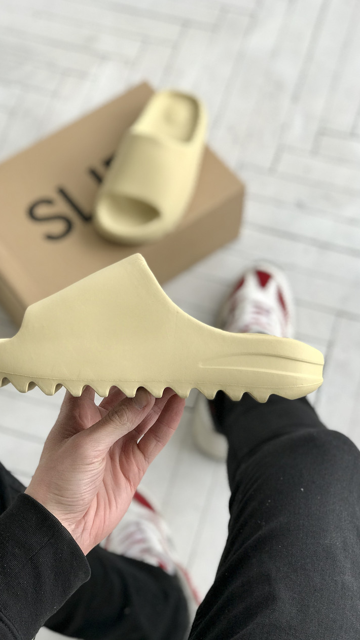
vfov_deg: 33.3
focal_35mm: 63
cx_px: 133
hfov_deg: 19.1
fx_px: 1069
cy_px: 319
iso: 20
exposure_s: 1/50
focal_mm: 6.6
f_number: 2.8
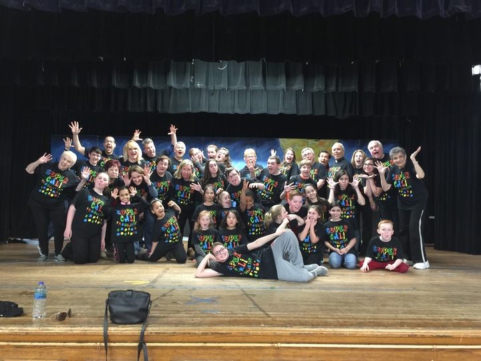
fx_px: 403
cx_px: 240
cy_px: 180
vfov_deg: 48.2
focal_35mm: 29
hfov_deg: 61.7
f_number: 2.2
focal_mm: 4.15
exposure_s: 1/4
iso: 80
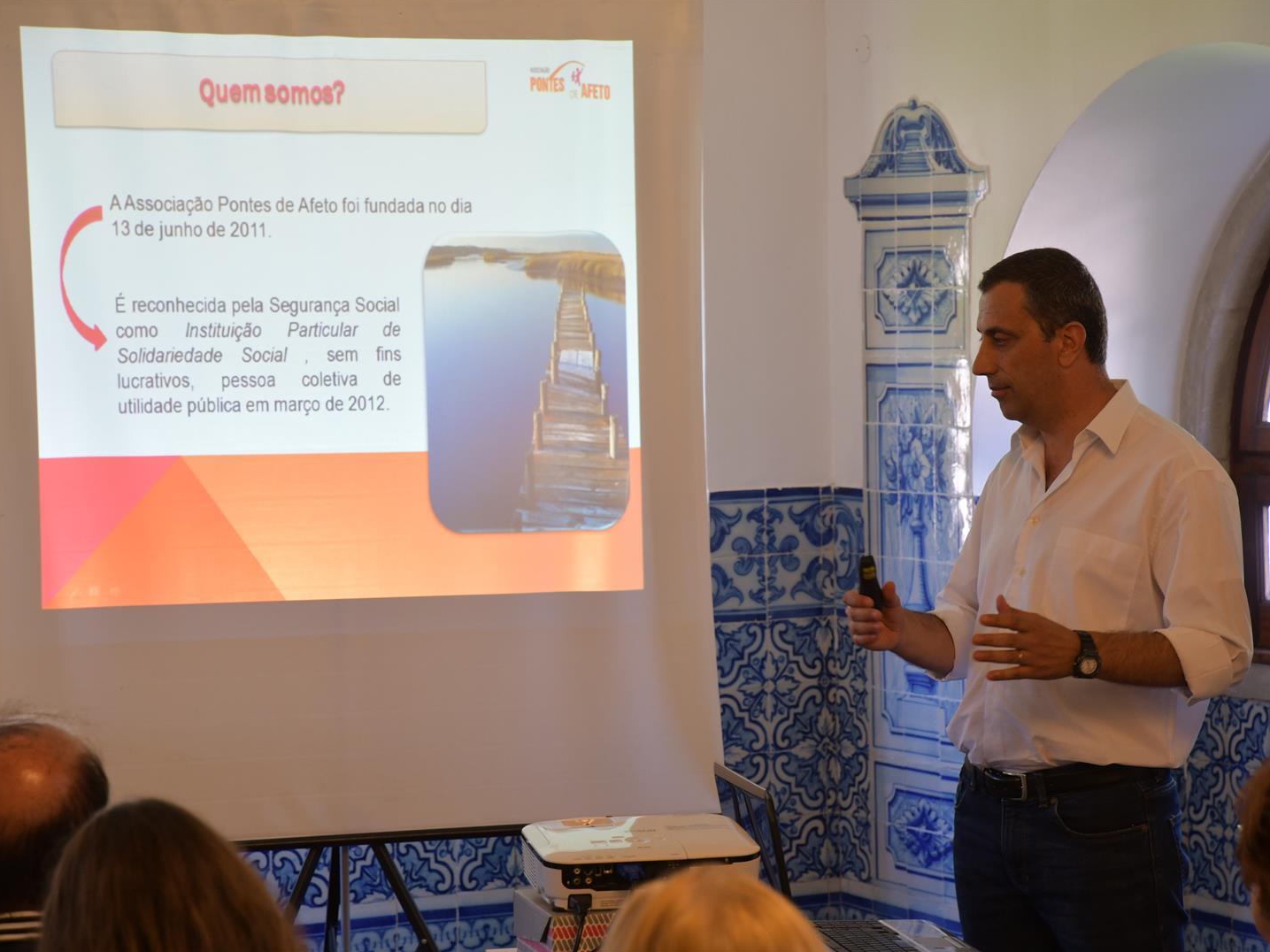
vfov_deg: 13.0
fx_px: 4182
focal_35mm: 114
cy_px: 475
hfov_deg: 17.3
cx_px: 676
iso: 640
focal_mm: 70
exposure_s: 1/100
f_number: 5
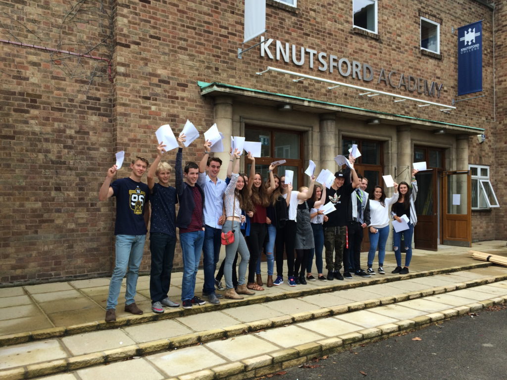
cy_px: 190
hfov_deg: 61.7
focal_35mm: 29
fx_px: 425
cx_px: 254
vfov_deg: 48.2
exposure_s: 1/176
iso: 32
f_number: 2.2
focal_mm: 4.15
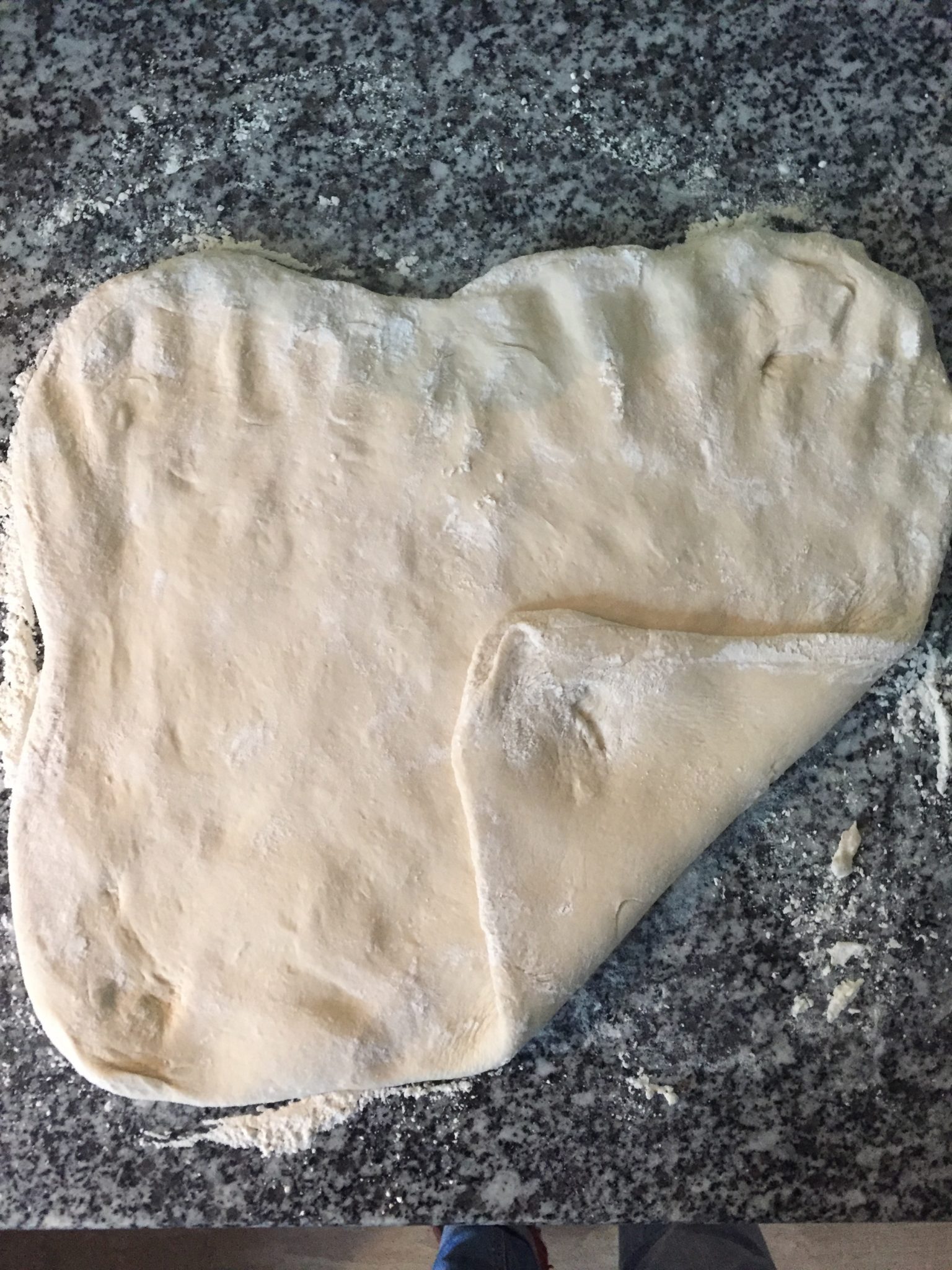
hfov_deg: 48.2
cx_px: 476
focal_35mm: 29
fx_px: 1063
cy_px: 635
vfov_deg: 61.7
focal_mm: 4.15
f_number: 2.2
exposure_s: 1/25
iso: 250
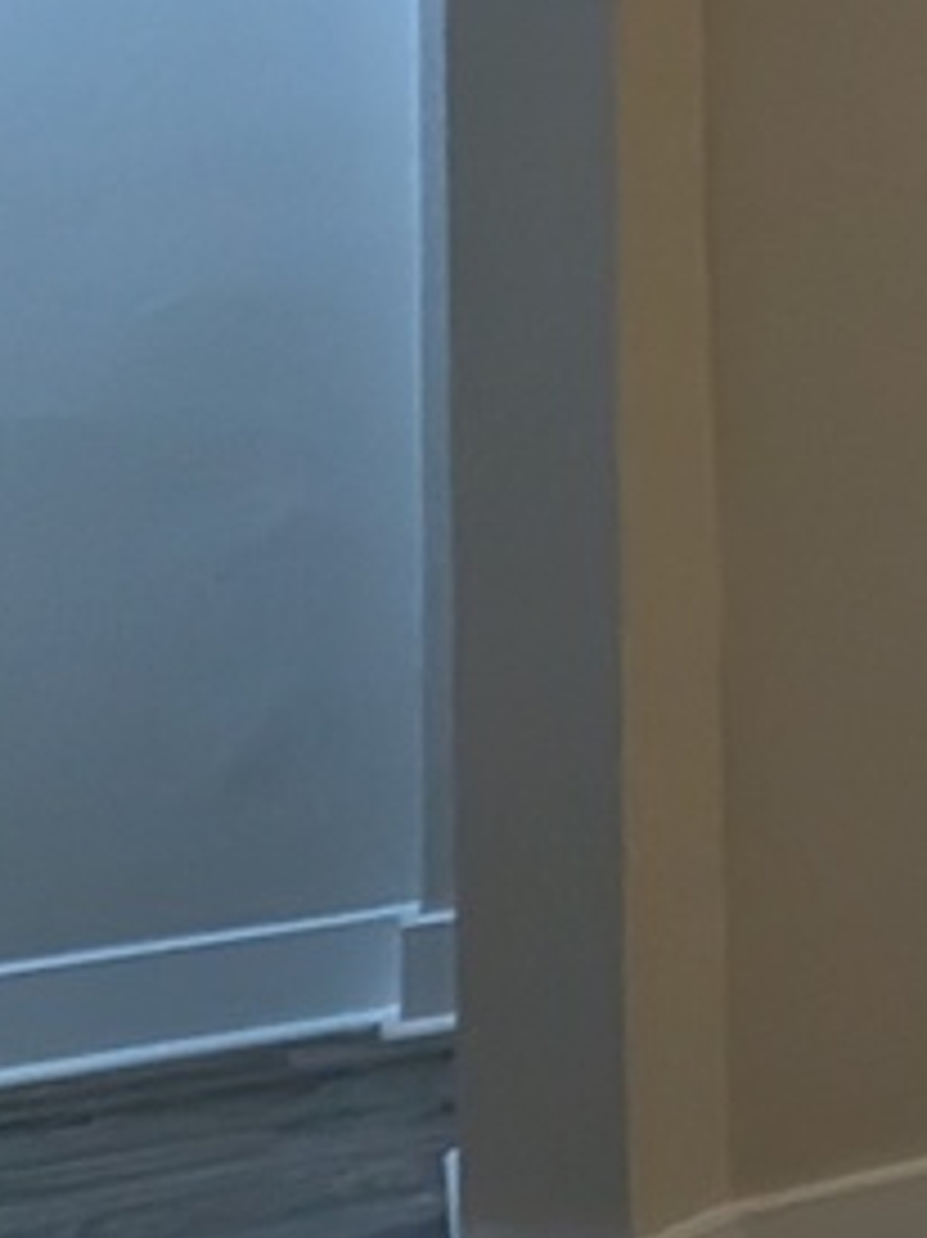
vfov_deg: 27.9
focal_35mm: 68
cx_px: 2840
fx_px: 2430
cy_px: 221
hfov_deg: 11.2
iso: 78
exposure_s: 1/23.9
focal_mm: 1.95
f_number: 2.2
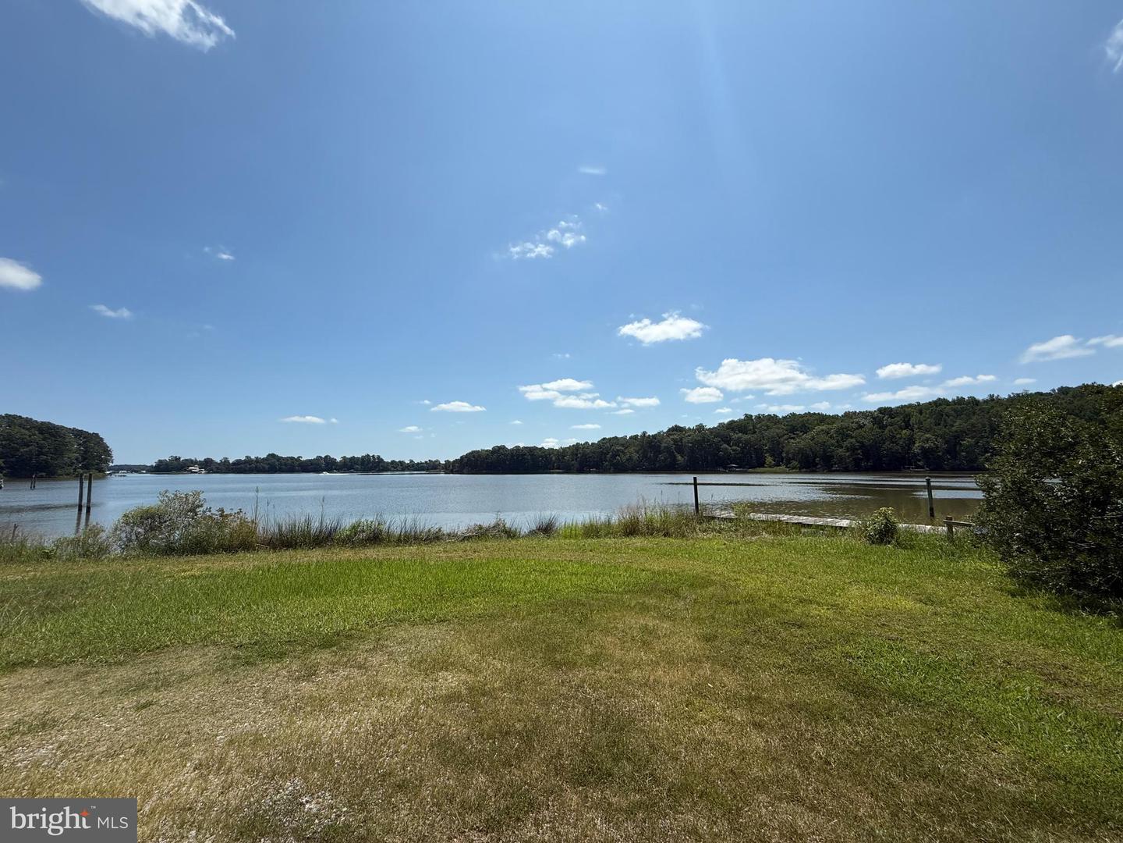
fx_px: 454
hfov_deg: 102.1
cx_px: 562
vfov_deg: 85.7
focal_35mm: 14
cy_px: 422
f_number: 2.2
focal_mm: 2.22
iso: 50
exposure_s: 1/4425
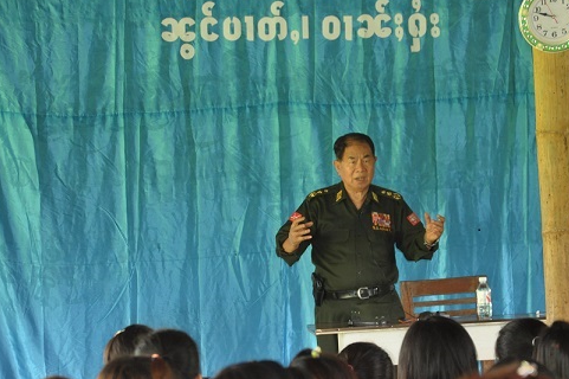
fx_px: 3327
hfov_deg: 9.8
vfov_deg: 6.5
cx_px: 321
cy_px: 238
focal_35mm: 211
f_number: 5.6
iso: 1000
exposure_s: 1/13
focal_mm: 105
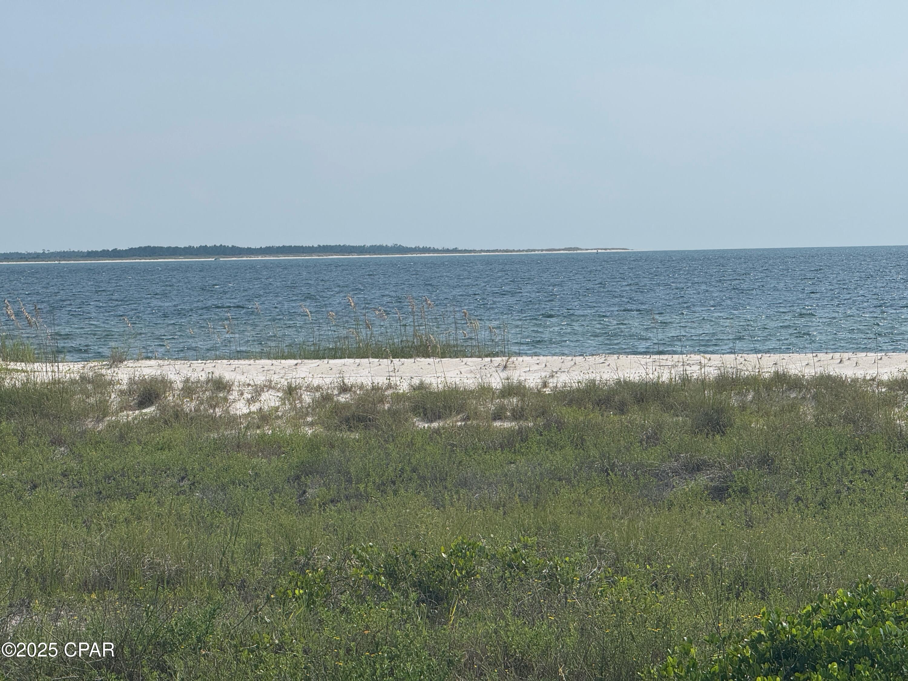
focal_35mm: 120
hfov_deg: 16.4
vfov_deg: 12.3
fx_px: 3148
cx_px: 454
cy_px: 340
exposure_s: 1/3195
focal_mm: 15.66
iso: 50
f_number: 2.8
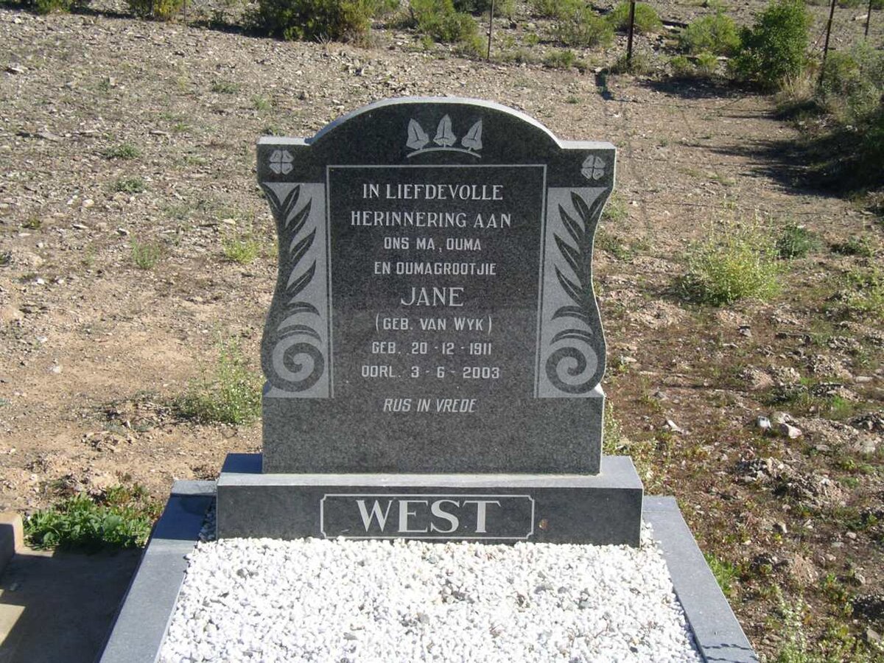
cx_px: 442
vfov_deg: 25.7
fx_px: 1456
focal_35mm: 57
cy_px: 332
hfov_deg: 33.8
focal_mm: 8.9
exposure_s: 1/100
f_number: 7.9
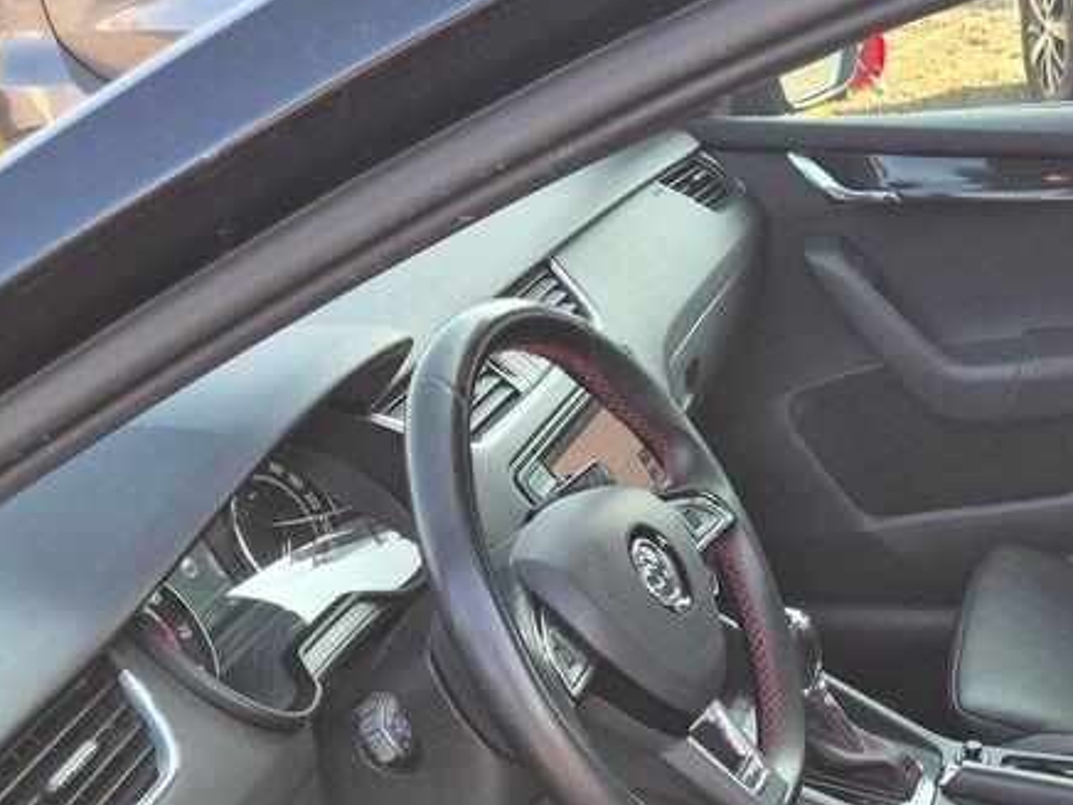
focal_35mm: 54
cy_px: 748
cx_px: 962
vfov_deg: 26.0
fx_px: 1674
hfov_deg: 33.7
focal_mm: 5.4
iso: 64
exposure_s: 1/180
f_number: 1.8
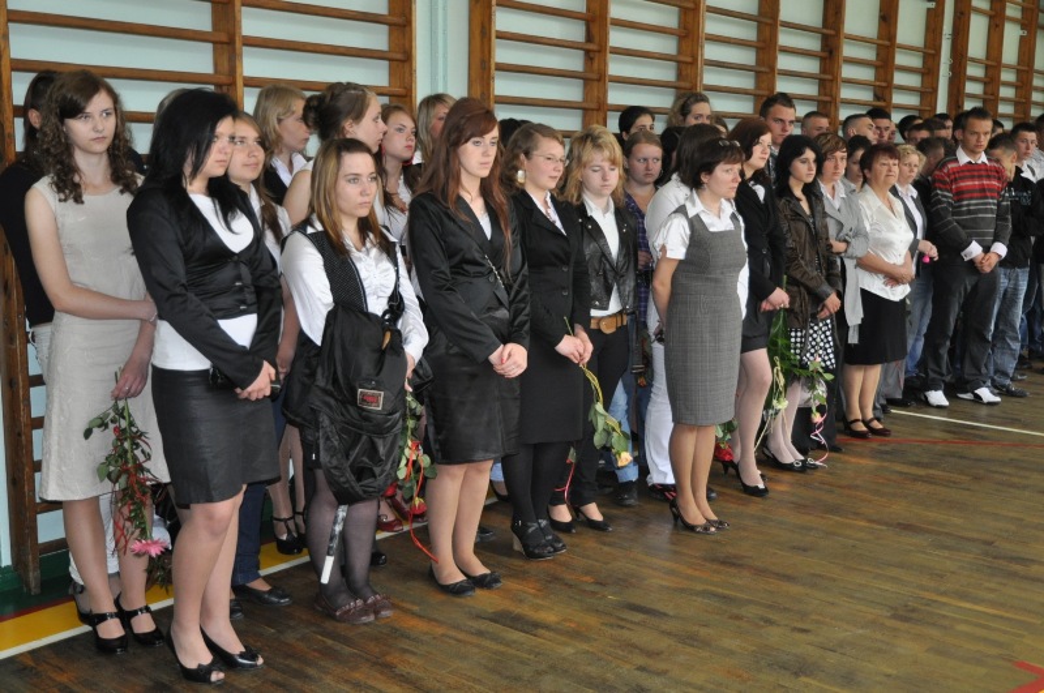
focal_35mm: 39
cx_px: 522
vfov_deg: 34.1
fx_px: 1129
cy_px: 346
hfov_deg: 49.6
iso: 800
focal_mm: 26
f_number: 4.2
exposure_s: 1/60
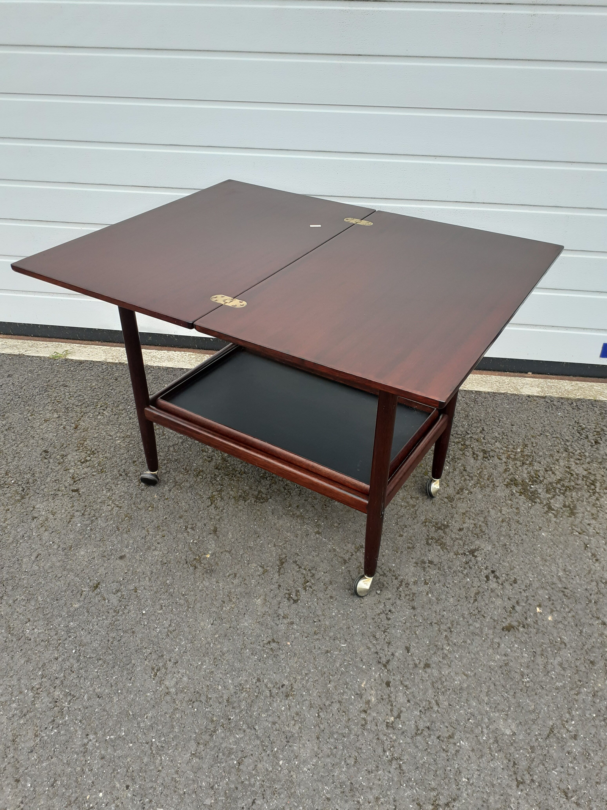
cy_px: 405
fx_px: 631
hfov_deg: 51.4
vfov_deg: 65.3
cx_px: 304
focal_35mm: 27
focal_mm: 3.6
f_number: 1.9
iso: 40
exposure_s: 1/295
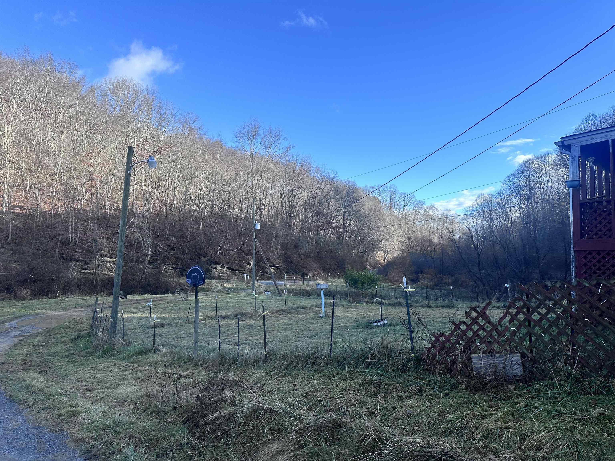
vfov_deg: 56.8
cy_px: 230
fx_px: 426
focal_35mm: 24
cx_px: 308
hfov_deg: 71.6
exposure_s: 1/1692
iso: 80
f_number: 1.78
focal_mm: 6.86
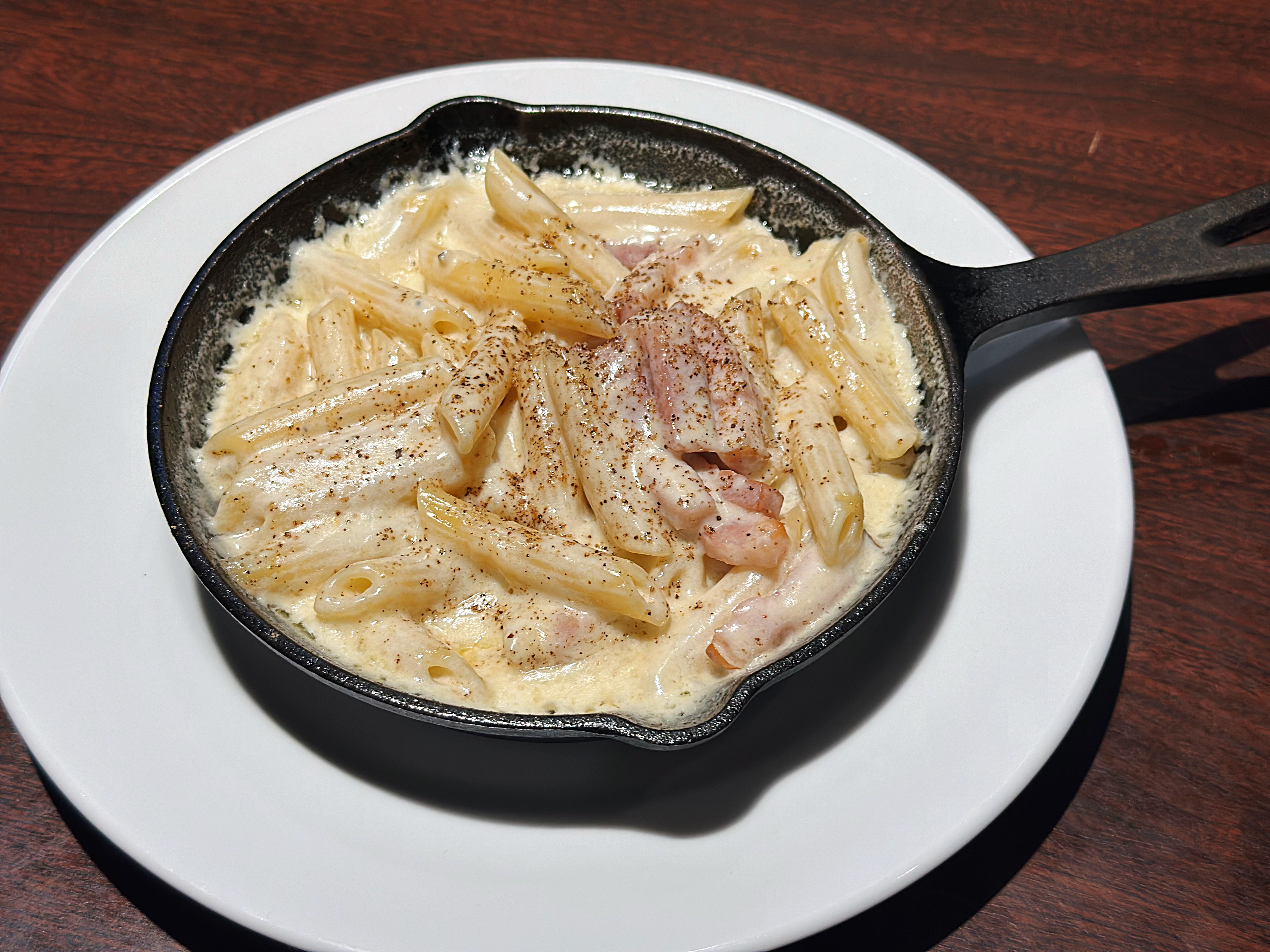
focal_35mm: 48
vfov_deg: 30.3
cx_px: 635
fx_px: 1761
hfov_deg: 39.7
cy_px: 476
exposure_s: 1/100
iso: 64
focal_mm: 6.86
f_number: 1.78
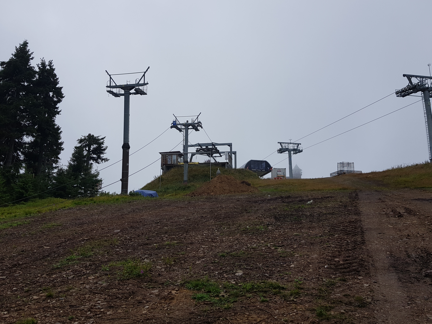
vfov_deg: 45.3
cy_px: 138
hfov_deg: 58.3
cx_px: 207
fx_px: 387
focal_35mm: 31
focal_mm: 4.2
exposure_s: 1/1196
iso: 40
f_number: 1.7
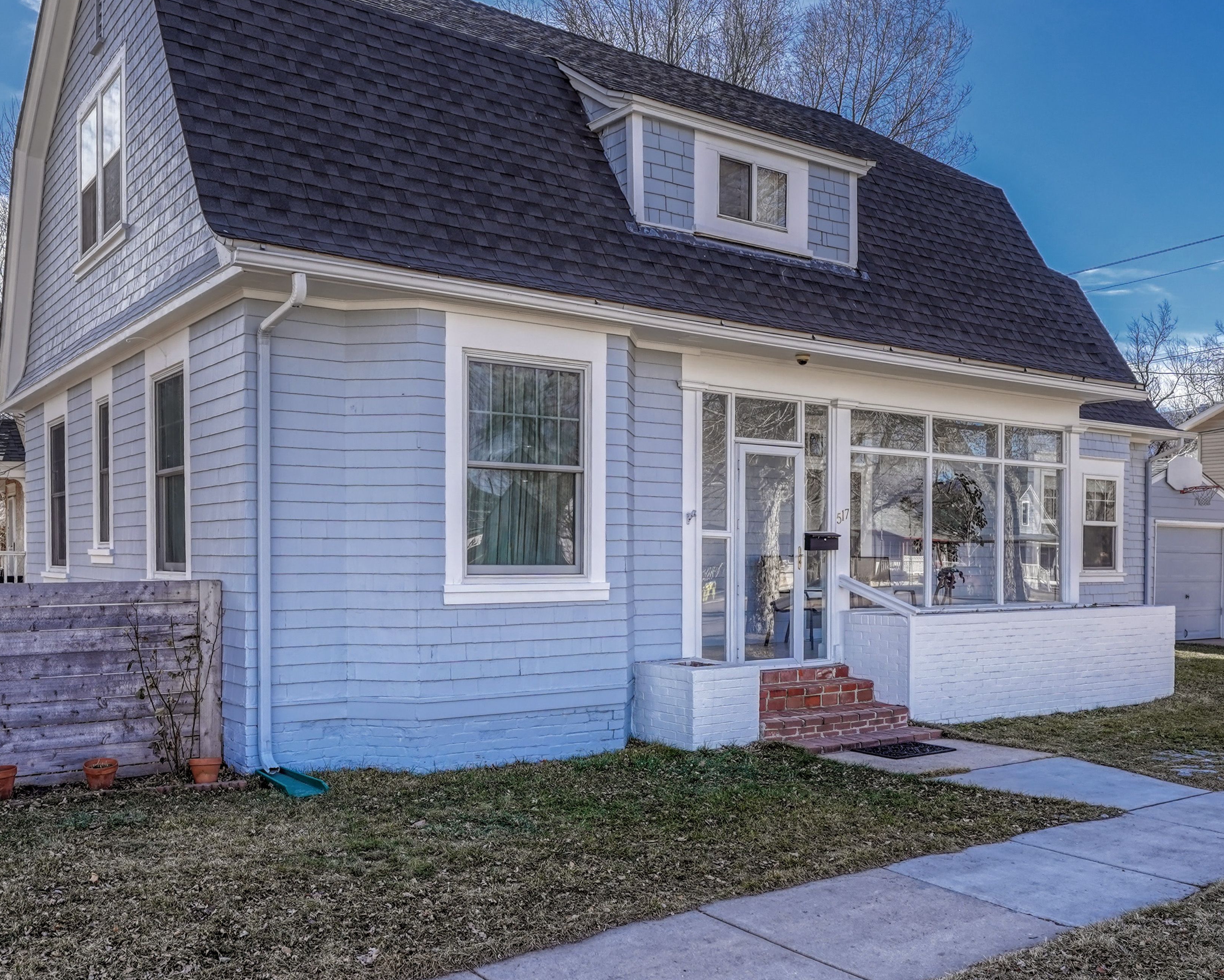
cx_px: 537
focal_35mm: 27
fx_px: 992
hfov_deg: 63.1
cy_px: 491
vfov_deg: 52.5
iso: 400
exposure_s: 1/2000
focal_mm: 15.8
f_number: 8
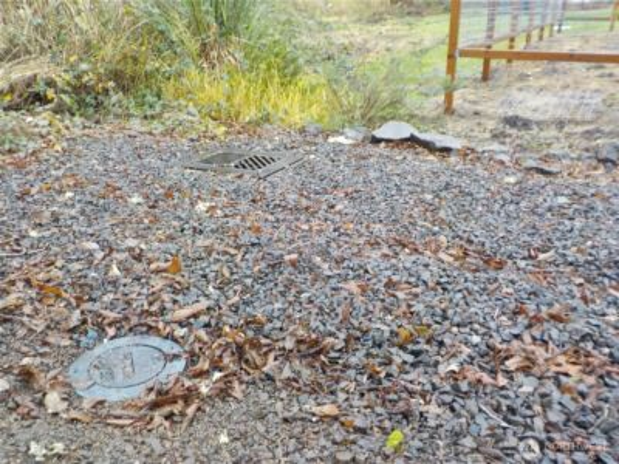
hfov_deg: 60.0
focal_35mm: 30
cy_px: 232
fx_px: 536
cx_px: 310
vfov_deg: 46.8
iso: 360
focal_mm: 4.1
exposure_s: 1/30
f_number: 3.3
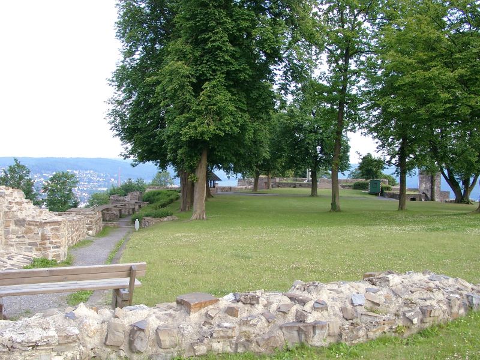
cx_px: 240
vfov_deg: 41.8
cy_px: 180
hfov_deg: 54.0
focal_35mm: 34
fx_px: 471
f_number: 4
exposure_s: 1/83.1
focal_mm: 7.13
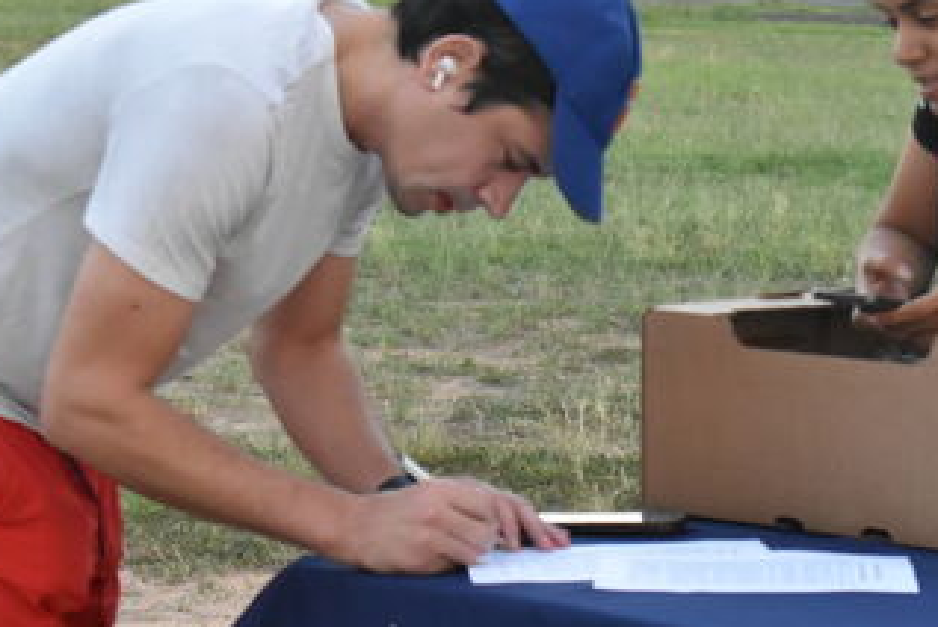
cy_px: 281
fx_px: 4067
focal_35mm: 156
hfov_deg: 13.1
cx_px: 607
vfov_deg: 8.8
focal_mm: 55
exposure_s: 1/320
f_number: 5.6
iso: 3200
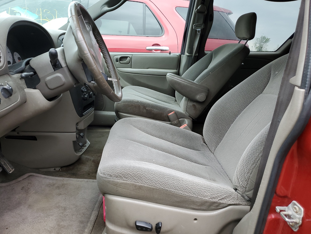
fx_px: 234
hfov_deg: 67.3
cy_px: 117
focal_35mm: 26
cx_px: 156
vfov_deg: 53.1
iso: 56
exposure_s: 1/50
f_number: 1.5
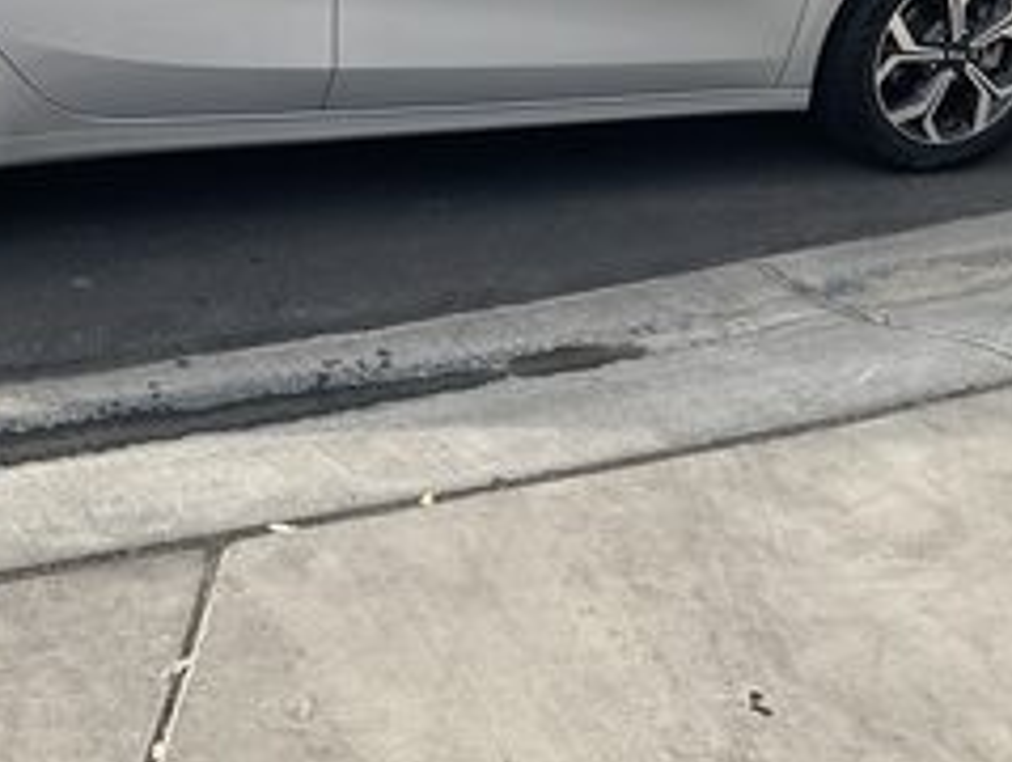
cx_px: 233
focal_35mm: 63
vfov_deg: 23.1
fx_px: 1845
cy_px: 203
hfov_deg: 30.1
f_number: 1.8
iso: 16
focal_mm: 3
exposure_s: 1/529
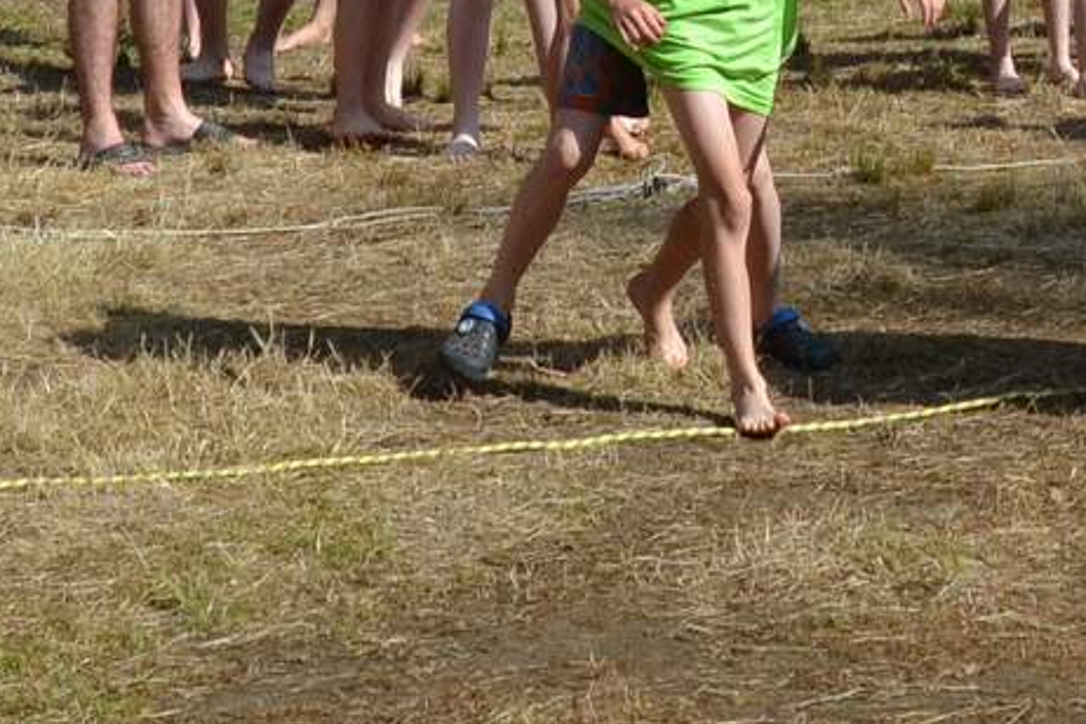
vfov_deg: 8.0
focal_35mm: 169
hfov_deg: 12.1
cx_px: 905
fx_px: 5098
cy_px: -182
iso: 400
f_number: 6.3
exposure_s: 1/1600
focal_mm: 26
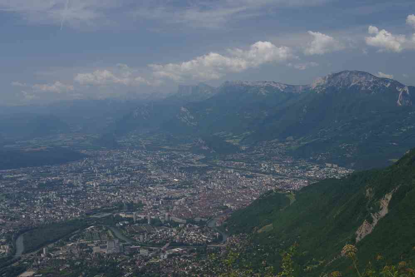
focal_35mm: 50
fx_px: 571
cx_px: 208
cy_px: 138
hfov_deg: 40.0
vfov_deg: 27.3
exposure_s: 1/160
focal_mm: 33
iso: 200
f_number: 11
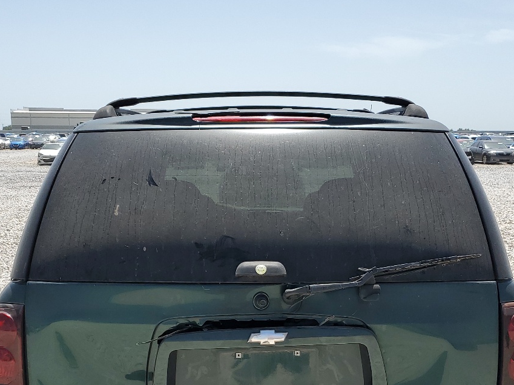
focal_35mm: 49
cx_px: 254
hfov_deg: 38.9
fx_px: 728
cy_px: 350
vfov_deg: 28.5
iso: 50
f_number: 1.5
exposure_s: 1/3333
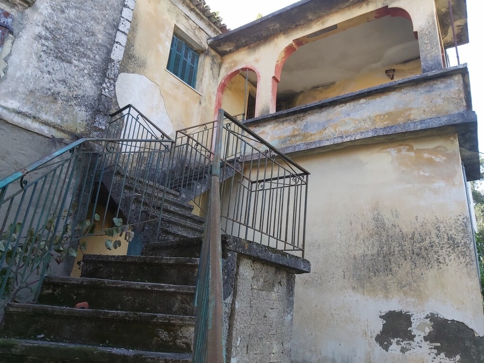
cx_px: 242
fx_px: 364
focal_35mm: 26
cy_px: 182
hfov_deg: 67.3
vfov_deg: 53.1
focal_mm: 3.92
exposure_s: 1/256
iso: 64
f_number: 1.7
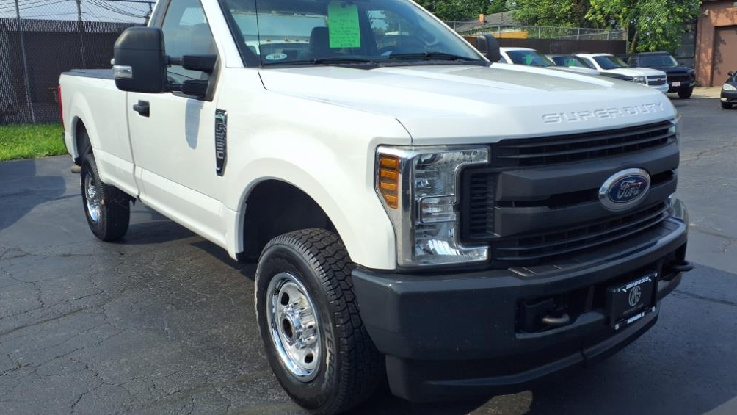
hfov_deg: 64.3
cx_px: 367
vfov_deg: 38.9
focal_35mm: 30
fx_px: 586
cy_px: 188
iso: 40
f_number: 1.9
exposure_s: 1/2500
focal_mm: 3.58
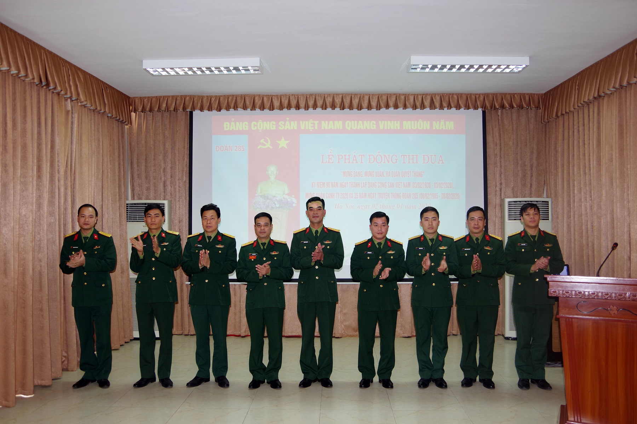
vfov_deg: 42.3
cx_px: 318
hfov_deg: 60.3
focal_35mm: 31
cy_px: 212
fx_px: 548
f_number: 5
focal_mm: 21
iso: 400
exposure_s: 1/40
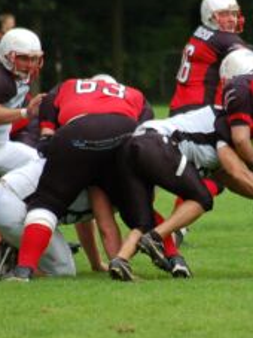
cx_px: 211
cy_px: 161
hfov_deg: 2.6
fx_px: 5472
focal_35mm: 561
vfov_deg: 3.5
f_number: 5
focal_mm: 195
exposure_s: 1/500
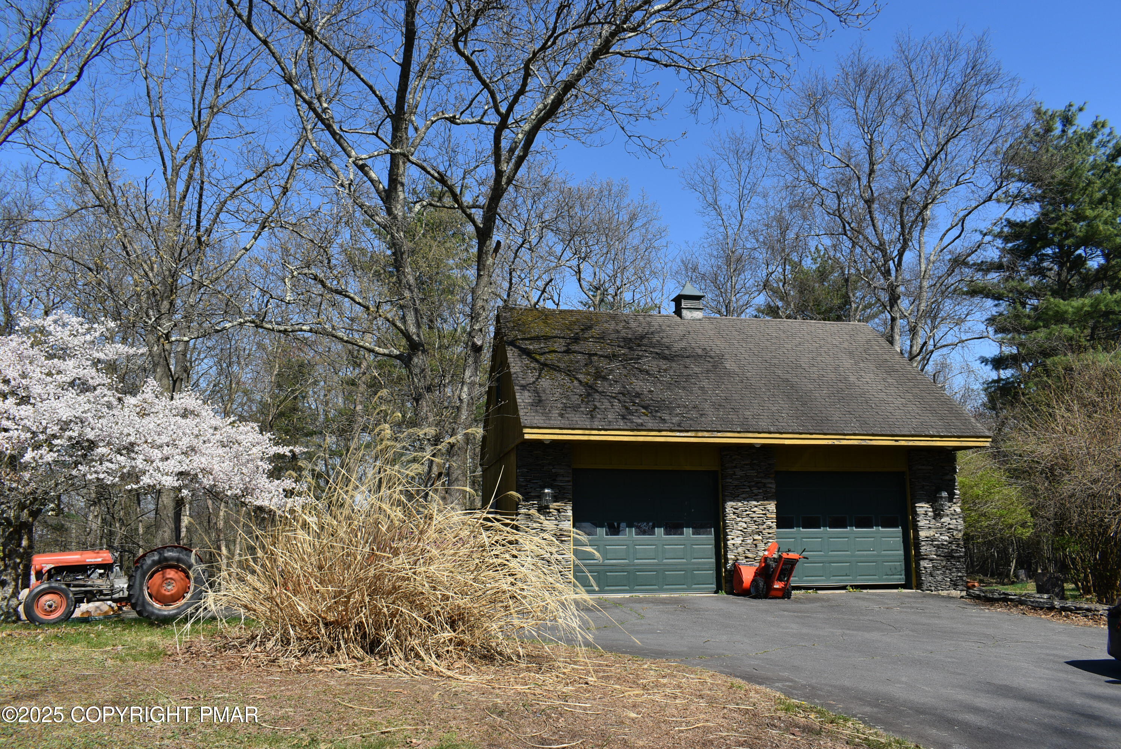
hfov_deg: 67.3
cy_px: 374
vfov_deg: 48.0
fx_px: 841
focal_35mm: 27
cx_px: 560
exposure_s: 1/250
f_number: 8
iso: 100
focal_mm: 18
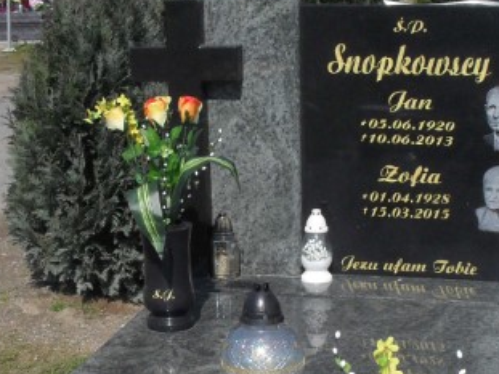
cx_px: 316
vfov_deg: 20.0
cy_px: 337
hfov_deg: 26.9
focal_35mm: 72
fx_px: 1038
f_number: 8.4
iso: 200
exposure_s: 1/750
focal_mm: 6.3
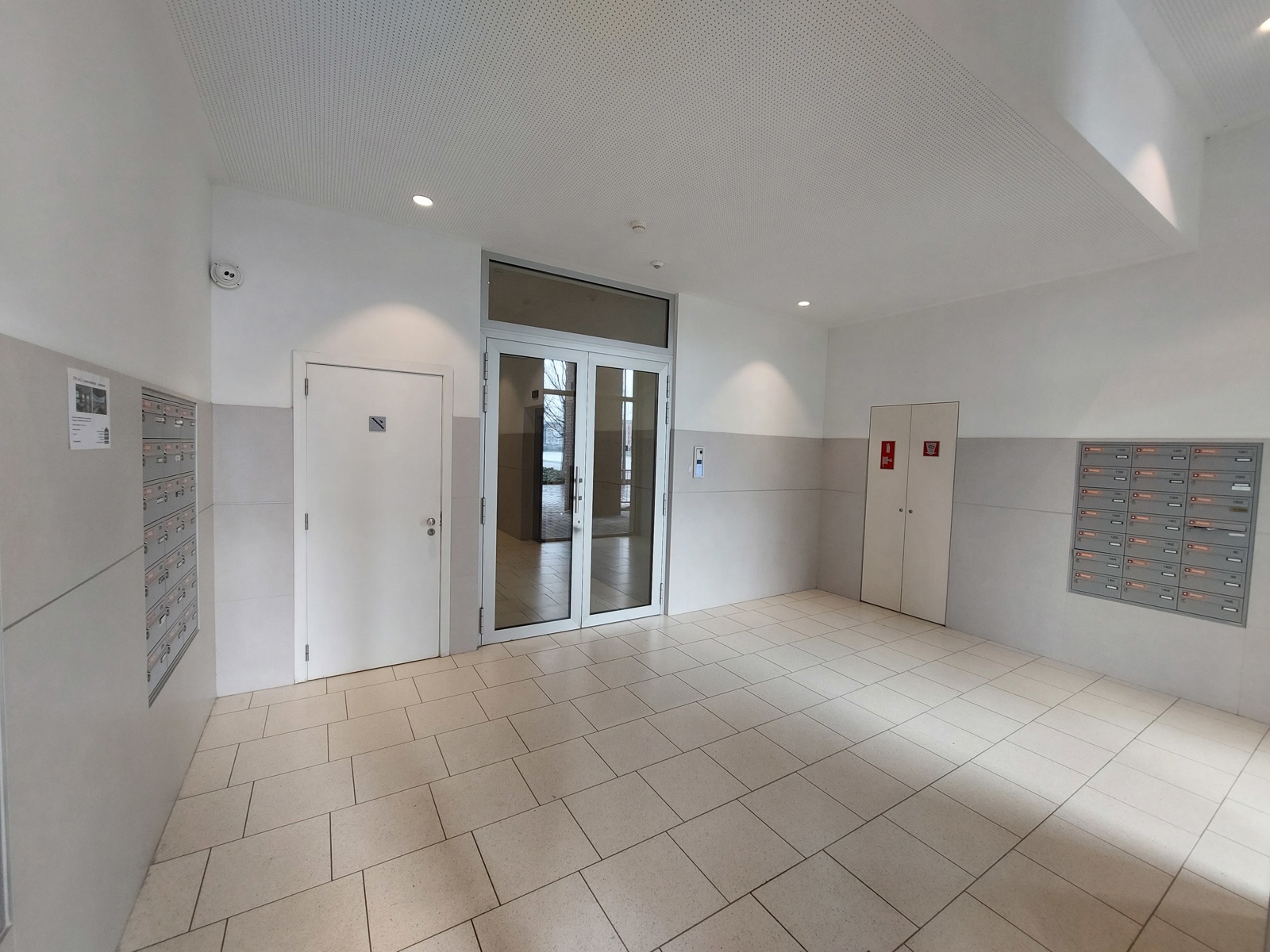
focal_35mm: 13
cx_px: 635
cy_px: 476
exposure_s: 1/50
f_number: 2.2
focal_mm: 1.74
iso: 64
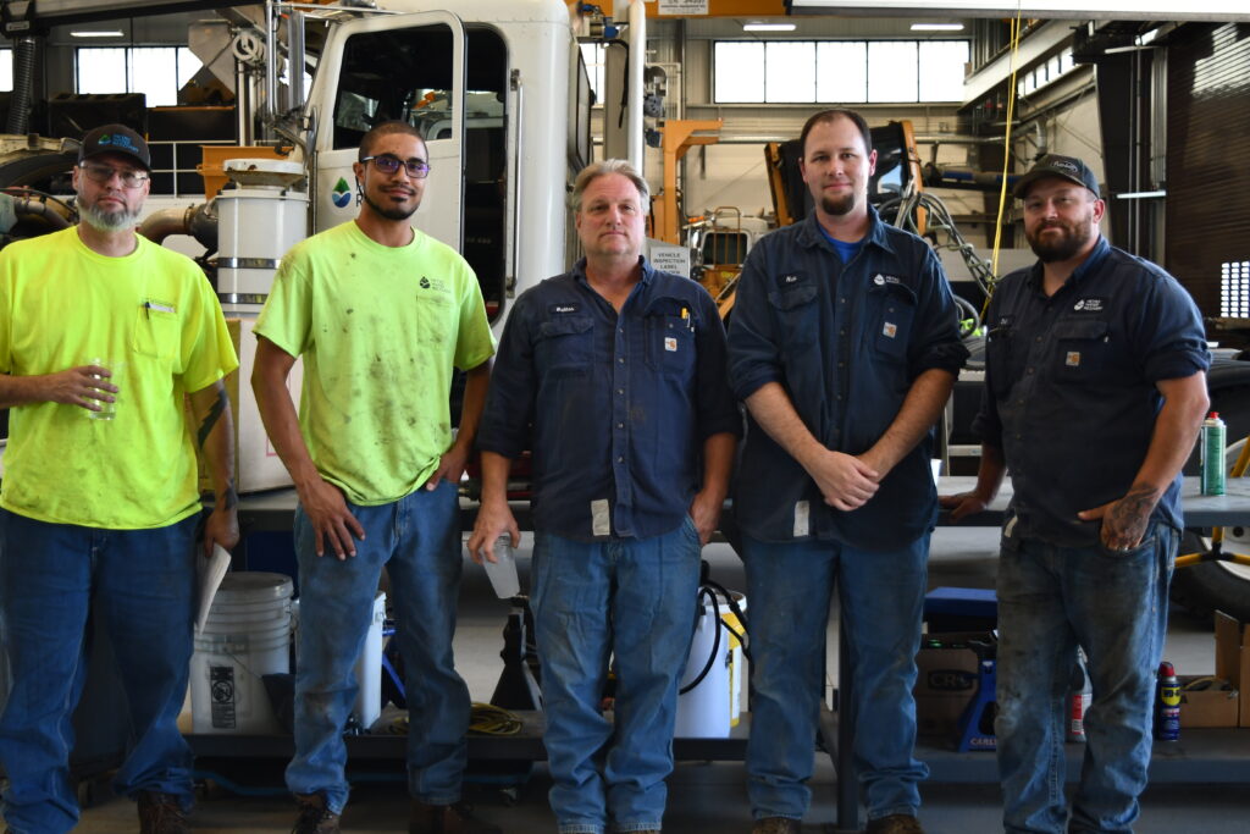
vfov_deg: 29.3
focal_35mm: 46
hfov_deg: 42.7
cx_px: 625
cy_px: 417
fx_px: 1597
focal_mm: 31
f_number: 4.2
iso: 720
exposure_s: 1/250
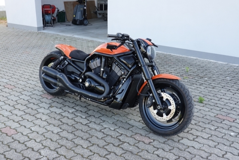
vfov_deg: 33.4
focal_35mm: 40
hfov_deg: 48.4
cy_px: 80
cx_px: 120
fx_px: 266
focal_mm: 14.69
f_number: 5
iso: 125
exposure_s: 1/50
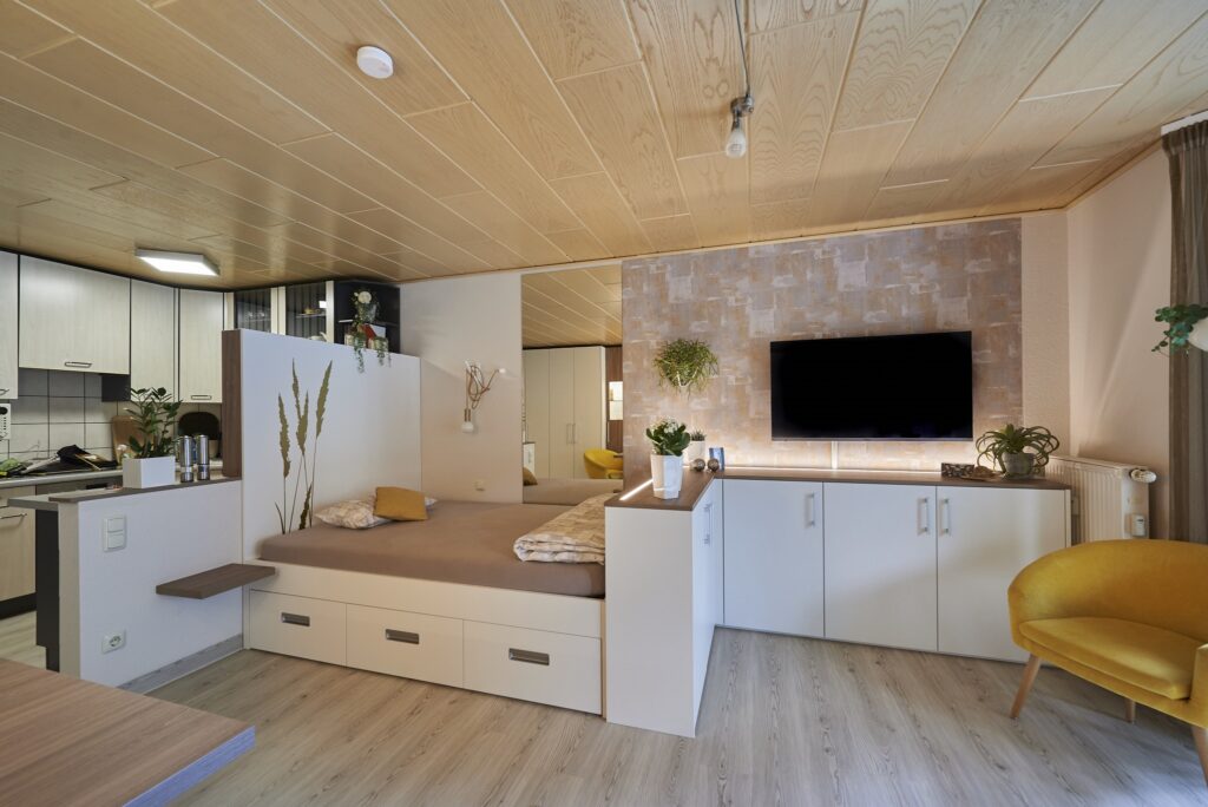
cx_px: 604
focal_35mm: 14
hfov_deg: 104.2
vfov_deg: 81.3
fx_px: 470
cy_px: 404
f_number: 8
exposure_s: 1/13
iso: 320
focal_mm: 14
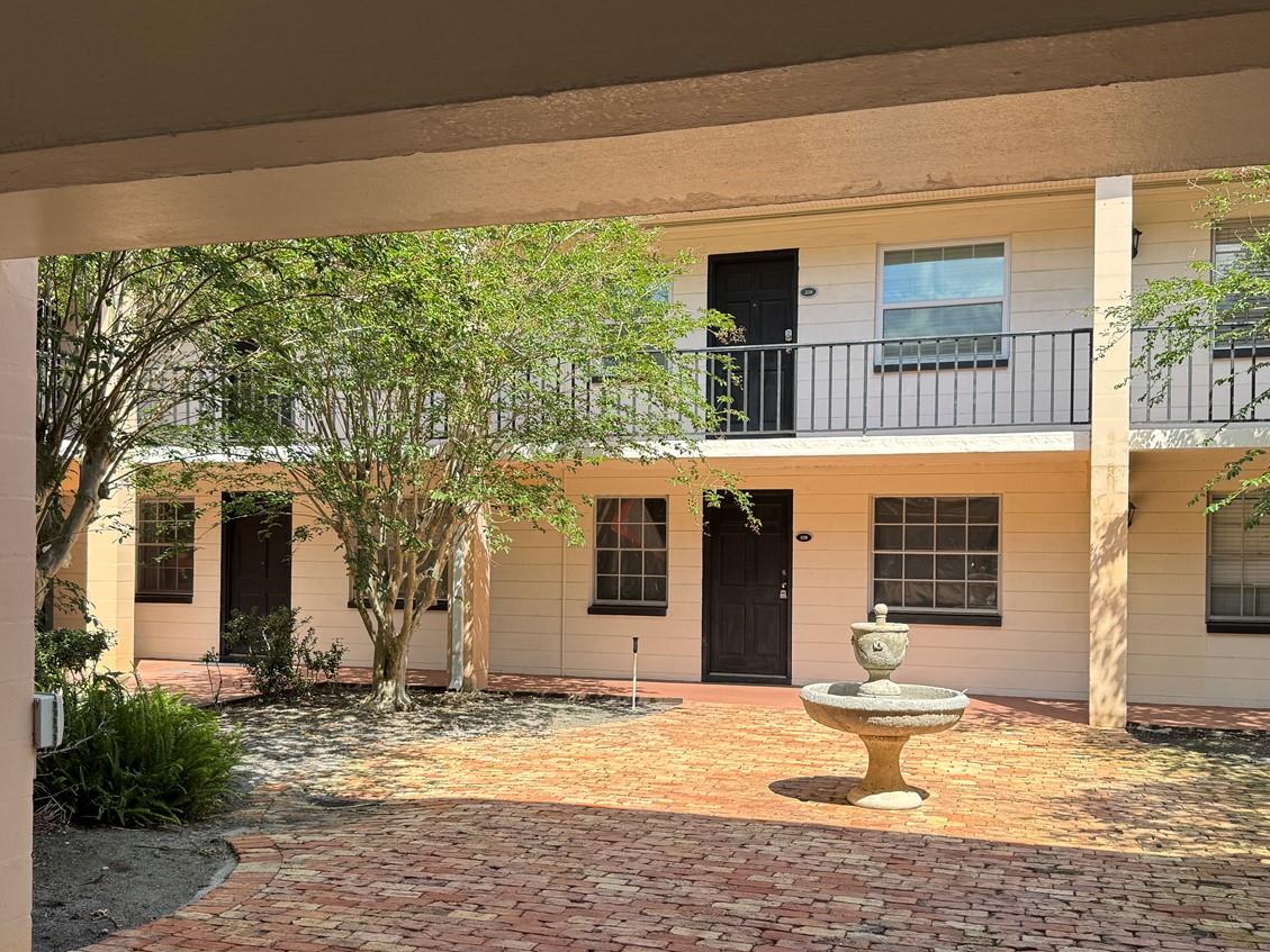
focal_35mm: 34
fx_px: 1248
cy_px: 552
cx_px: 629
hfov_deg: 54.0
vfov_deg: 41.7
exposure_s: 1/1425
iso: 80
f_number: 1.78
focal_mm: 6.76
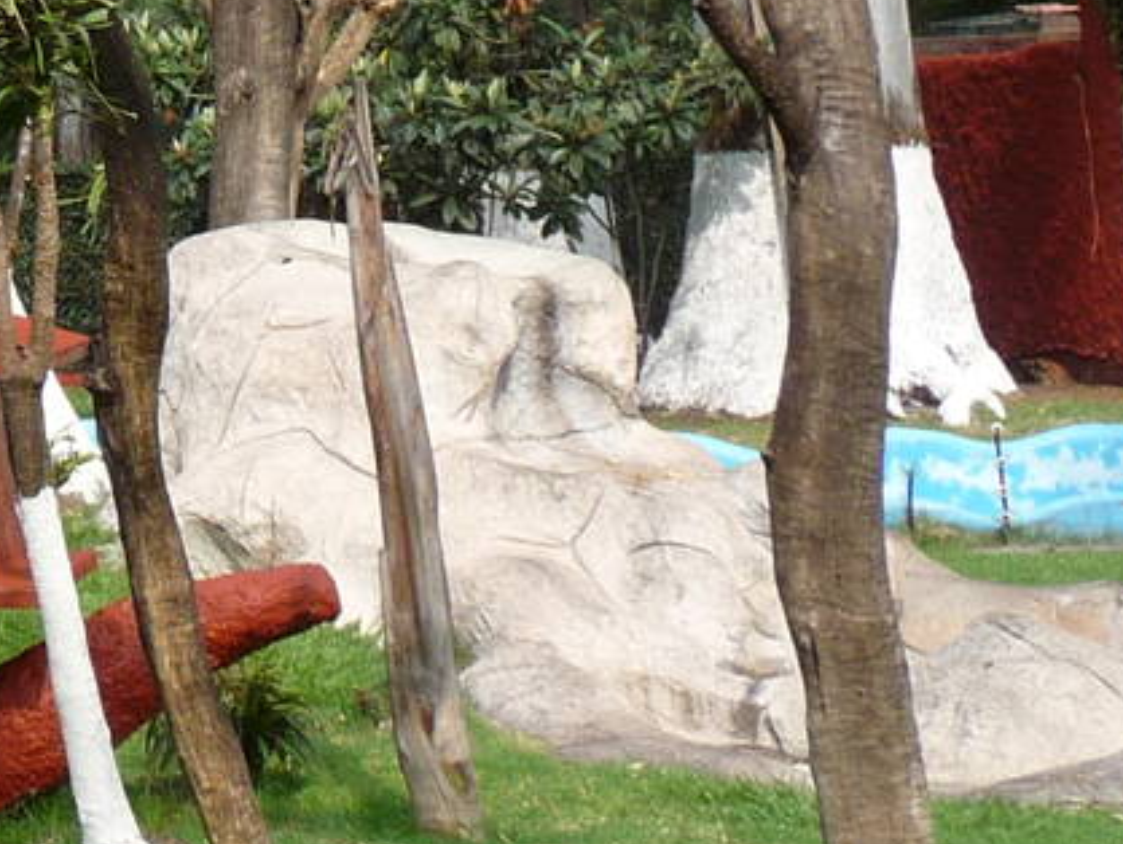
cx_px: -728
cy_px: -301
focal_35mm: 130
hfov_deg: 13.9
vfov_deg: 11.1
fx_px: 4220
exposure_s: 1/320
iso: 100
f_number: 3.6
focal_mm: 5.6
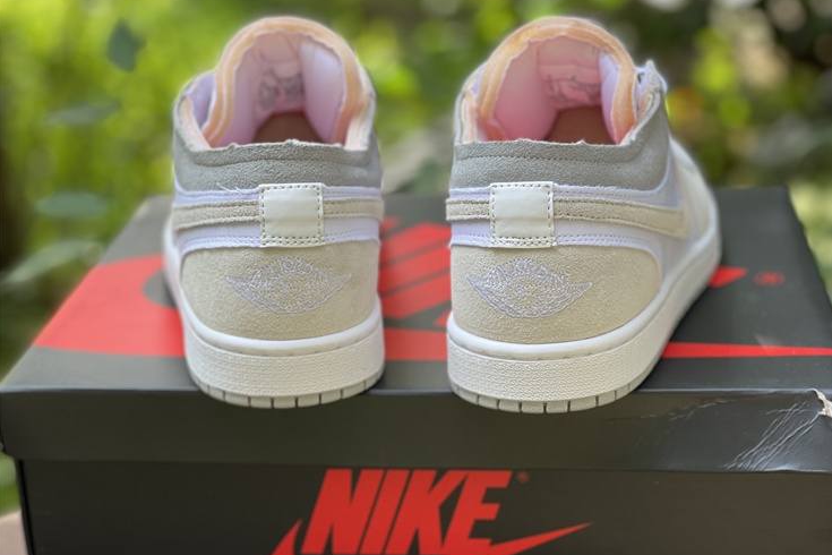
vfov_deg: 20.3
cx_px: 417
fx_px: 1548
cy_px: 288
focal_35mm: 67
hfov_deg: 30.1
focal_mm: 7.5
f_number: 2.2
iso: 64
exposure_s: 1/121
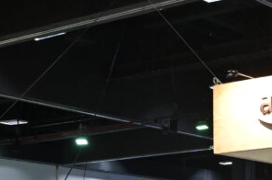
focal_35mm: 113
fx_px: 851
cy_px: 247
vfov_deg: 11.7
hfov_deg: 17.3
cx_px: 334
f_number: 4
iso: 3200
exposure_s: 1/200
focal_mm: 32.5
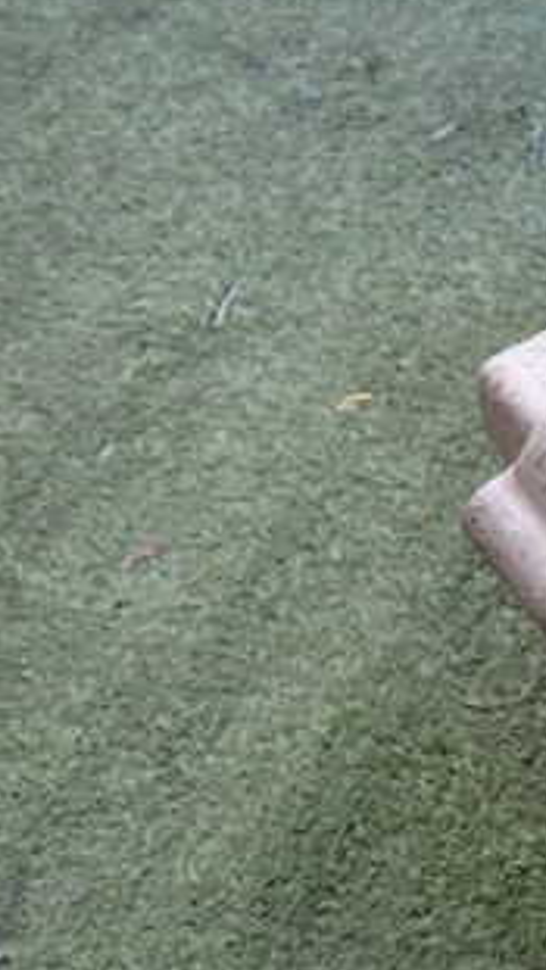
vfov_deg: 33.3
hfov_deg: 16.7
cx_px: 908
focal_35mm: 63
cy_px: 483
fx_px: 1621
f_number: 2.3
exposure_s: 1/60
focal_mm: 5.4
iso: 200
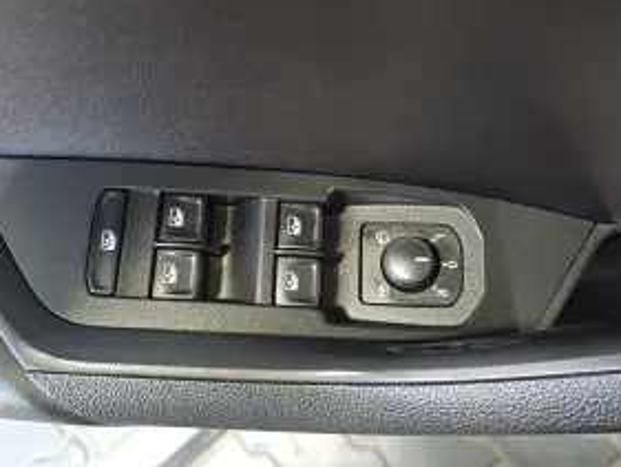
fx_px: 574
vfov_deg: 43.9
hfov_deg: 56.7
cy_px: 184
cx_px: 290
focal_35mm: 32
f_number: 1.8
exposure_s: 1/33.3
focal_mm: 4.65
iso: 320
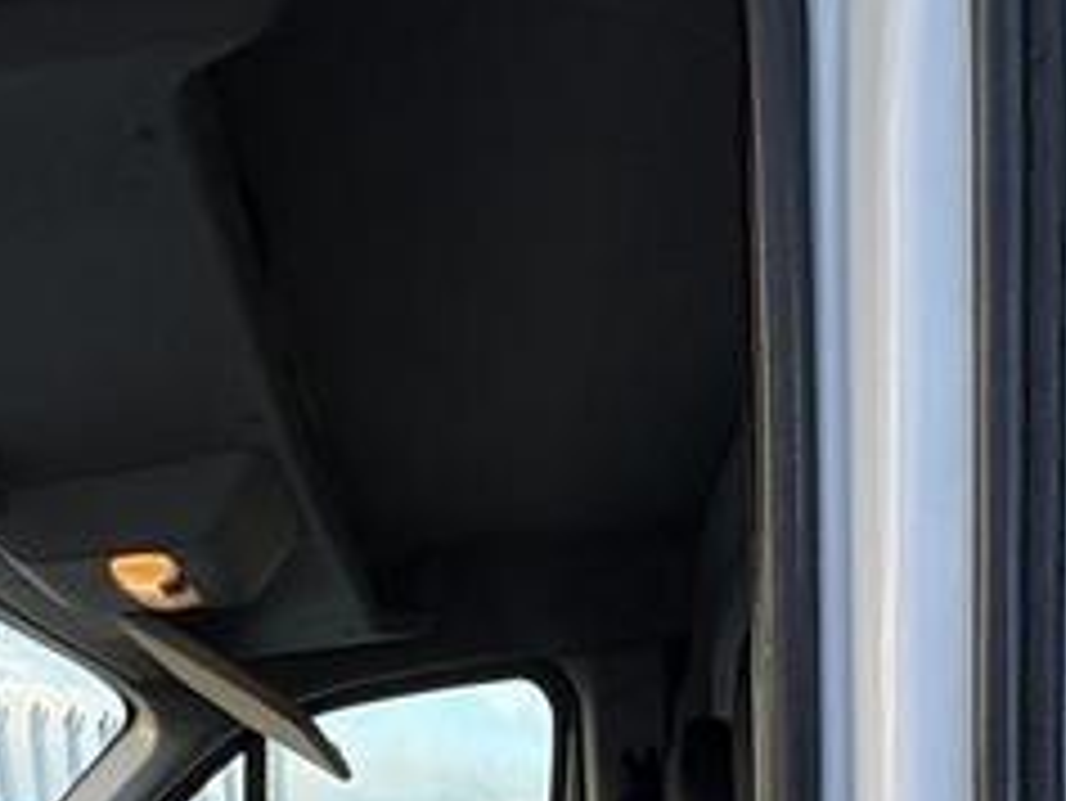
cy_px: 1431
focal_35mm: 53
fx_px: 1633
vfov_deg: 20.1
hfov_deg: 36.1
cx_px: 477
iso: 40
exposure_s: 1/123
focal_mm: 2.22
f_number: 2.2
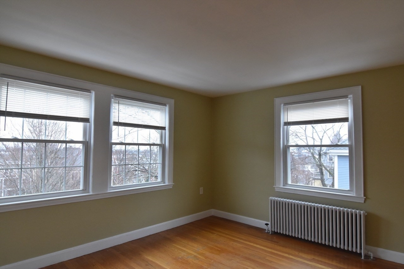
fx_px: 236
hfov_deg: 81.2
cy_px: 134
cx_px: 202
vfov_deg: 59.5
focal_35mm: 21
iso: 800
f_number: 4.5
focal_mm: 14
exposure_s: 1/80
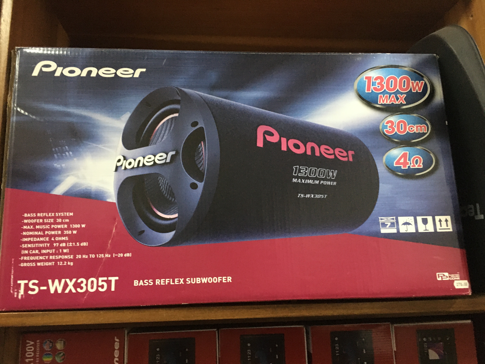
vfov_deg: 48.2
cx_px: 242
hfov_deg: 61.7
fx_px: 406
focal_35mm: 29
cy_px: 182
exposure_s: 1/17
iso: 250
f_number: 2.2
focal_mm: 4.15
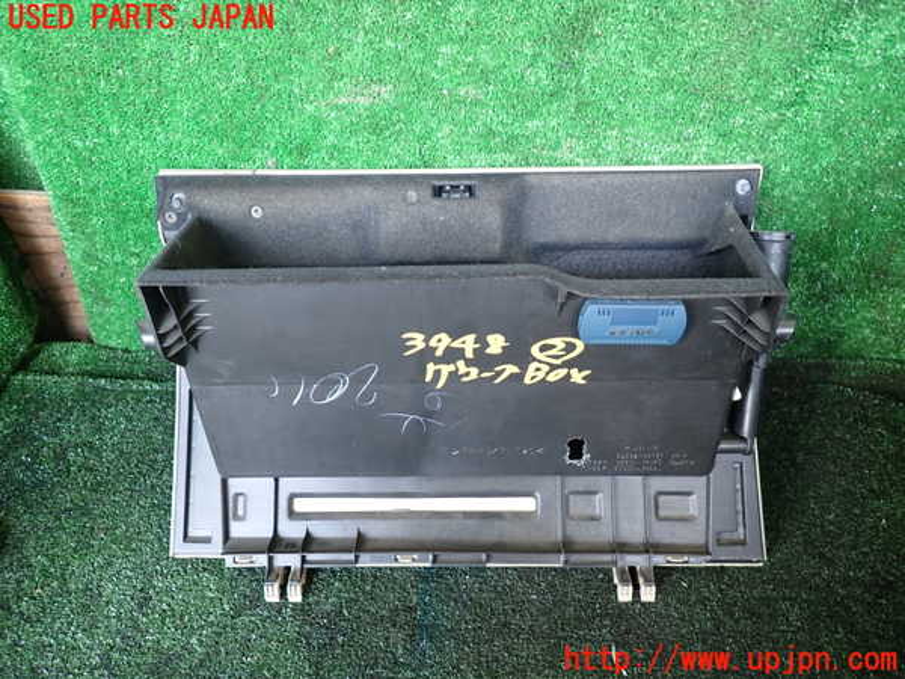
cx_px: 452
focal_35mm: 25
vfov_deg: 54.9
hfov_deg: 69.4
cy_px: 340
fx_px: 654
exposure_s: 1/40
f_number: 2
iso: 200
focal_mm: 4.5
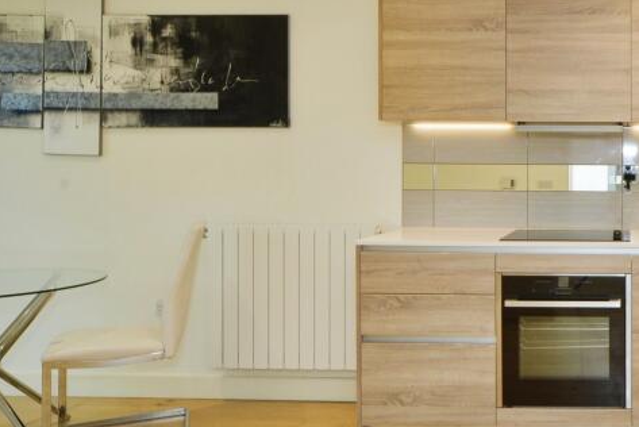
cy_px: 155
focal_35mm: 39
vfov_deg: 34.0
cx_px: 644
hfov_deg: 42.5
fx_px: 693
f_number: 10
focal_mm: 18
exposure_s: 1/40
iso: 640
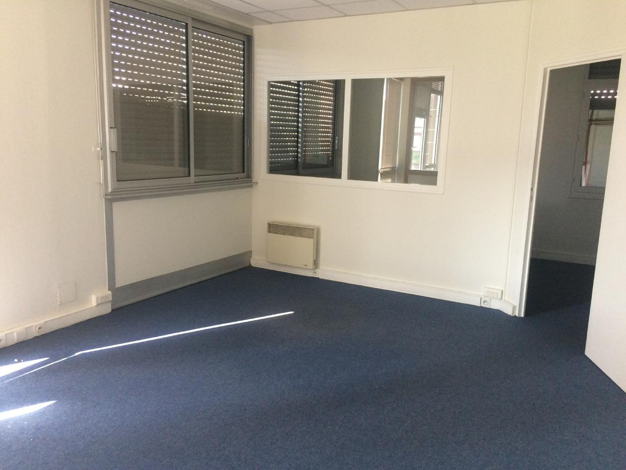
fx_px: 524
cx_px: 313
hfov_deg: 61.7
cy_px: 235
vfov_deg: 48.2
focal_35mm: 29
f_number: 2.2
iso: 200
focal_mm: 4.15
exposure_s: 1/33
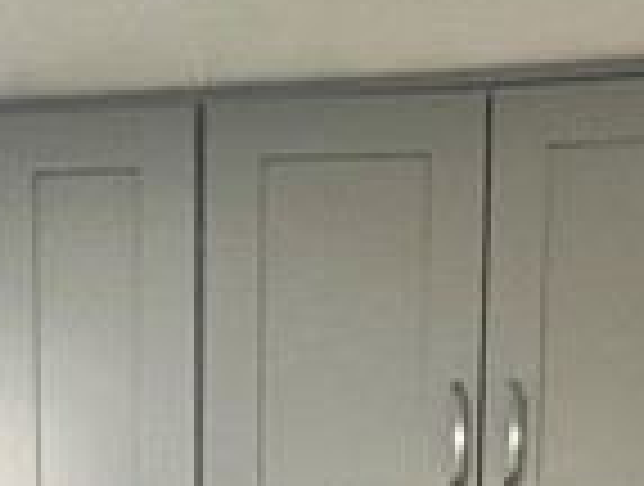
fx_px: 1082
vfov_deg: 16.6
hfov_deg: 31.7
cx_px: 72
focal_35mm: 58
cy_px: 1048
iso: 125
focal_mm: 1.57
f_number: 1.8
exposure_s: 1/99
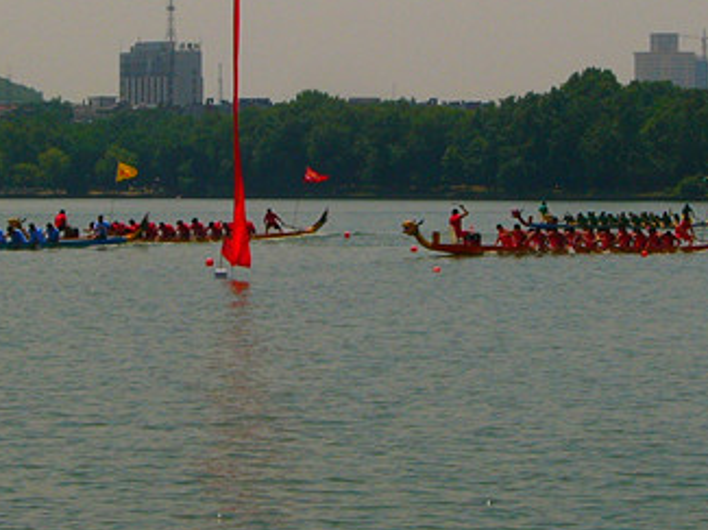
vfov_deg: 8.4
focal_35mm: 175
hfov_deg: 11.3
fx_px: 3575
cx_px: 270
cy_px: 45
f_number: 5.6
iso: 50
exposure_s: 1/800
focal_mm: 11.9
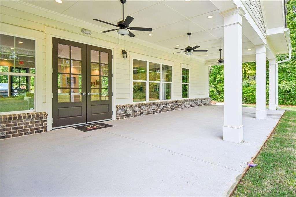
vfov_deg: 64.6
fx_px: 156
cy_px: 98
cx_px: 148
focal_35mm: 19
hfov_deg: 86.9
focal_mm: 19
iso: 400
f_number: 8
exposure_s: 1/125
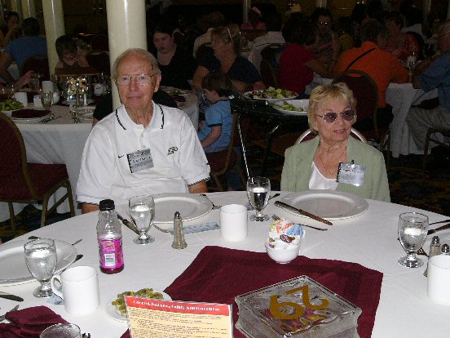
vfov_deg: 31.5
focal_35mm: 46
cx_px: 225
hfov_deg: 41.2
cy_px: 169
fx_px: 598
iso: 100
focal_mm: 7.7
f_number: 2.8
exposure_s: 1/60
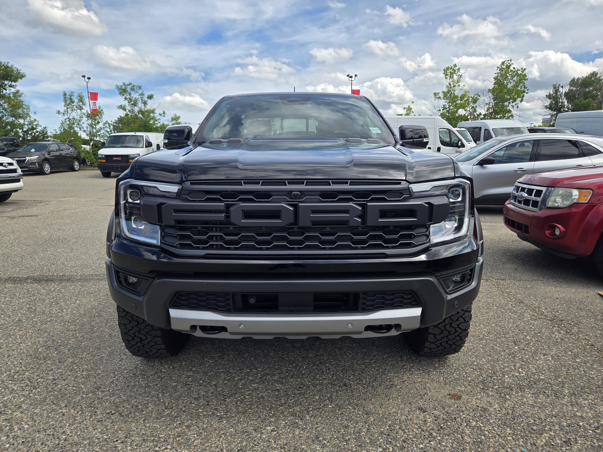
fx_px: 401
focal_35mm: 23
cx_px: 302
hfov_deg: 73.9
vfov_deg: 58.9
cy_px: 226
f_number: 1.8
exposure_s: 1/1225
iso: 25
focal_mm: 5.4
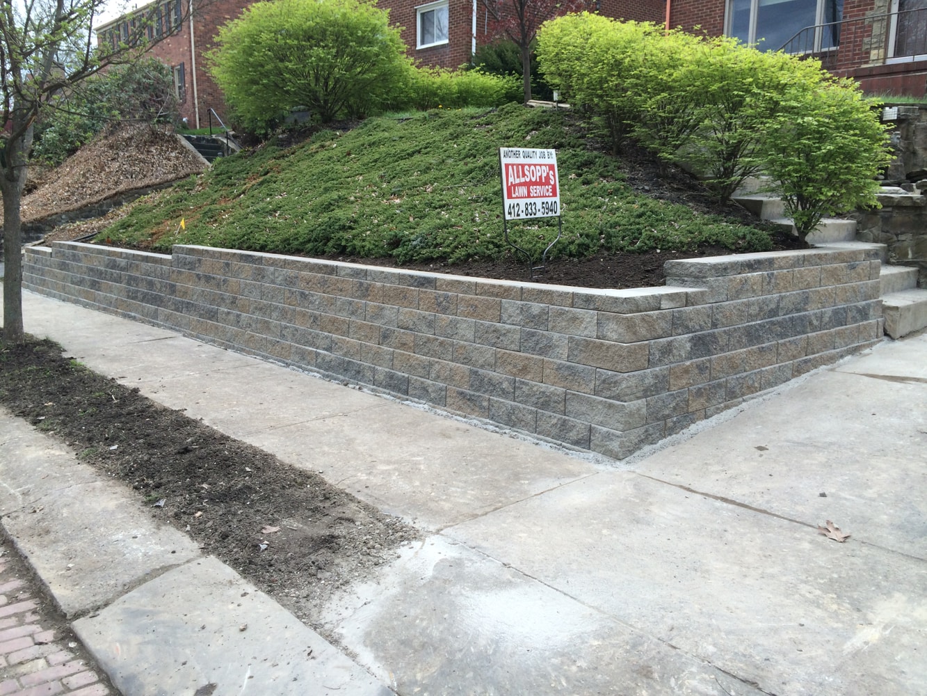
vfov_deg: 46.8
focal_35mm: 30
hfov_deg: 60.0
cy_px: 348
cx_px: 464
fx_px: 803
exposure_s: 1/238
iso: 32
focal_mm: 4.12
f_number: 2.2
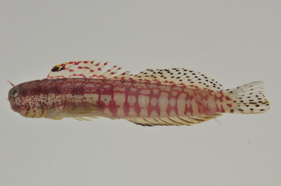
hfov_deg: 13.1
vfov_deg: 8.7
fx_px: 1228
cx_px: 140
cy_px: 93
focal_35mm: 158
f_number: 36
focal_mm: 105
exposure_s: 1/60
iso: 200
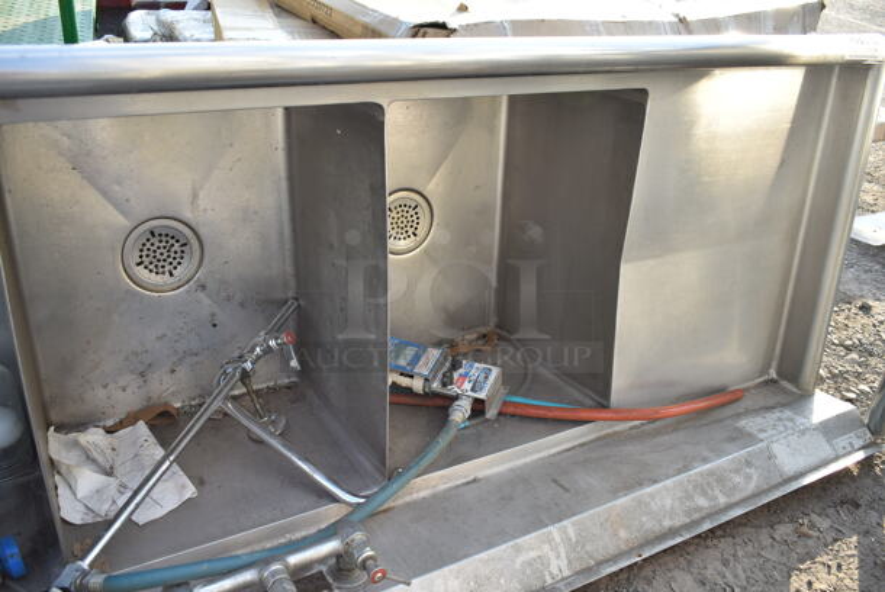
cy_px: 296
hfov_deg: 61.9
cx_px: 442
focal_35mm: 30
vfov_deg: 43.7
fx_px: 738
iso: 100
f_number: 4.5
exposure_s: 1/125
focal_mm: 20
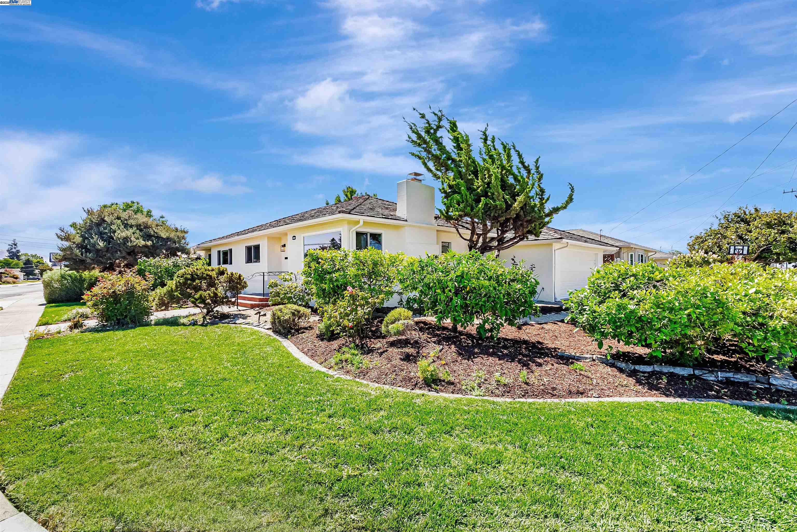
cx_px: 398
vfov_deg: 73.8
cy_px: 266
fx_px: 354
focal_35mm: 16
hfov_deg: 96.7
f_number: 8
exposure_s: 1/200
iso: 100
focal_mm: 16
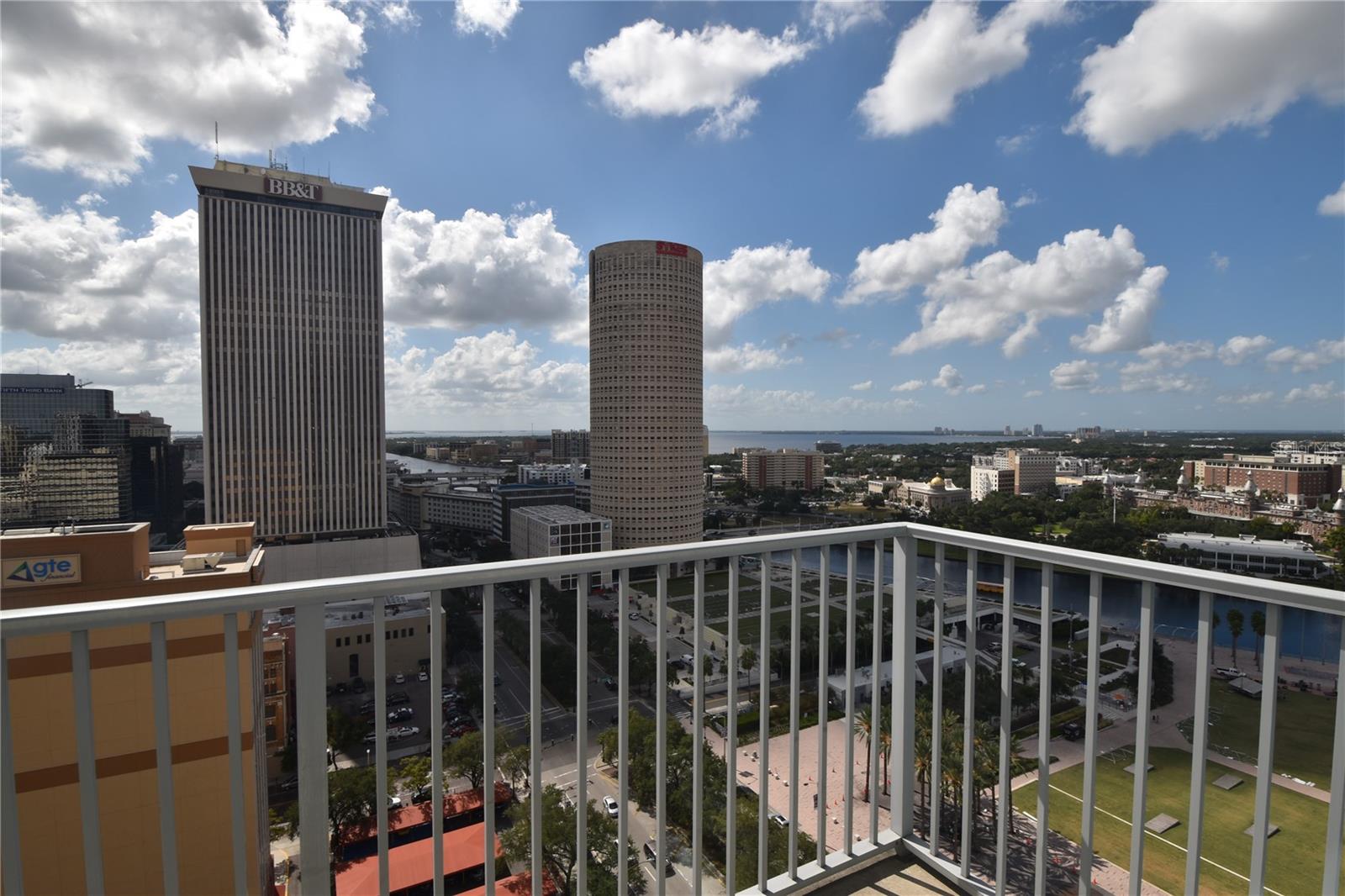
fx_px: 616
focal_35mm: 16
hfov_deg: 95.0
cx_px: 672
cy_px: 448
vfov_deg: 72.0
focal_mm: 11
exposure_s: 1/200
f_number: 13
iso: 100
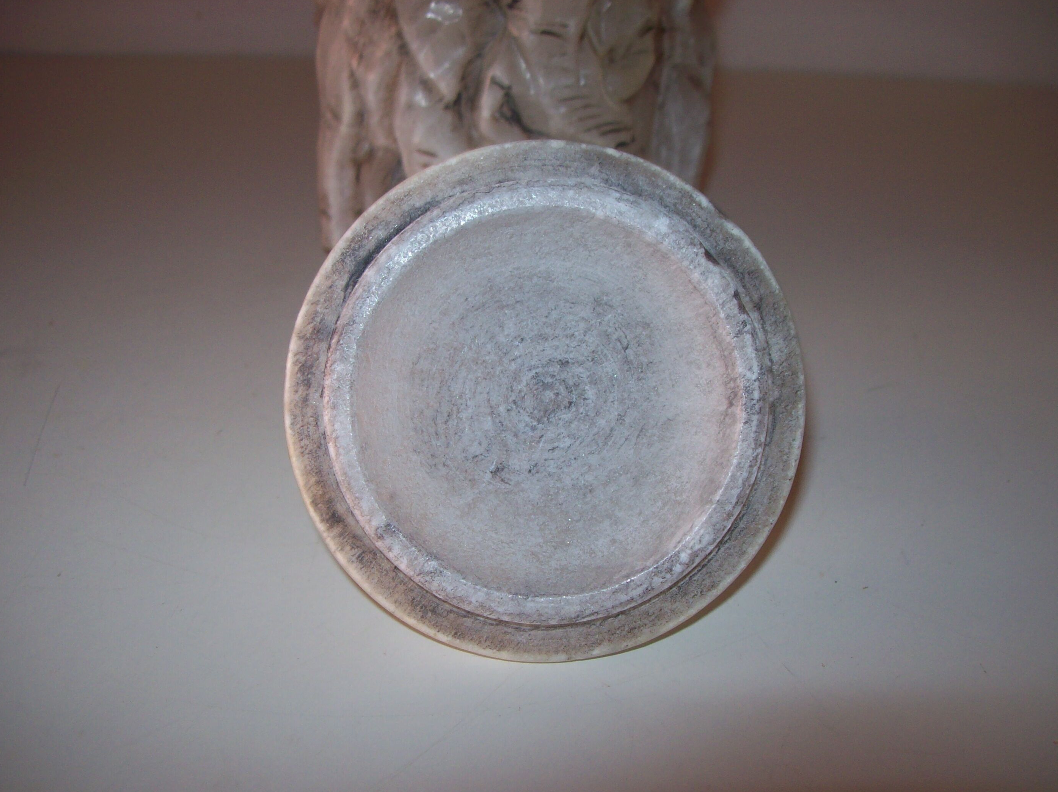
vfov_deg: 38.6
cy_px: 403
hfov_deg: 50.2
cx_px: 523
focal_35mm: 37
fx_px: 1130
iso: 80
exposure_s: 1/64
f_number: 2.7
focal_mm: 6
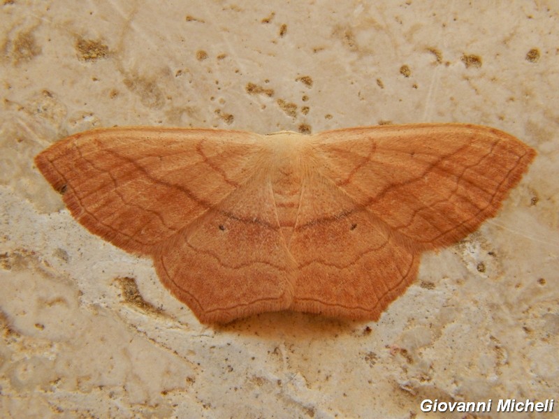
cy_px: 210
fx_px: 3375
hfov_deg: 9.5
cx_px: 280
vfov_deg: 7.1
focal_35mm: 209
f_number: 5.4
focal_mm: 37.1
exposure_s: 1/60
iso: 140
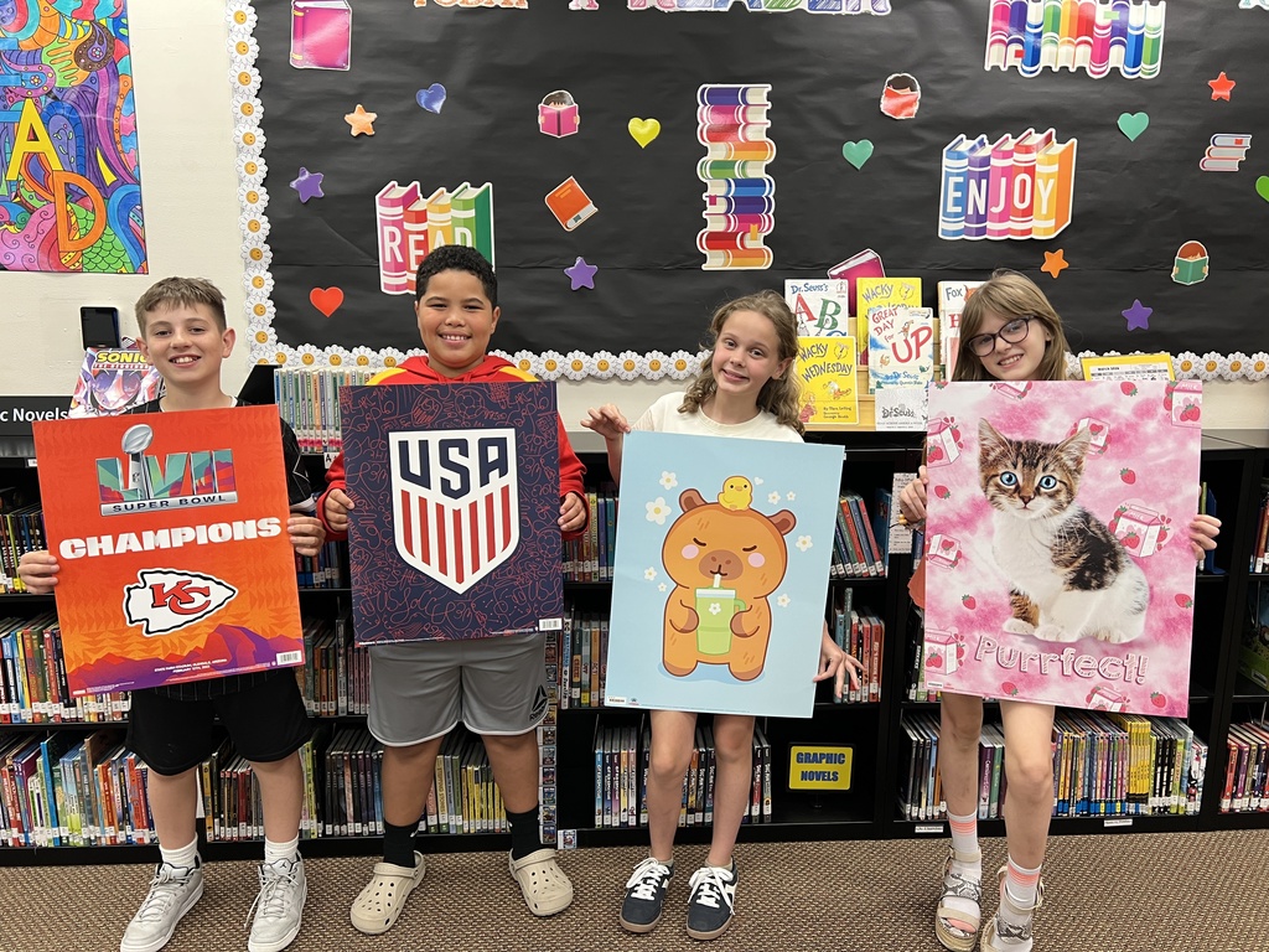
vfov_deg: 53.1
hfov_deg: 67.3
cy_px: 476
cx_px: 634
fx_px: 953
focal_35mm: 26
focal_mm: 5.7
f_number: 1.5
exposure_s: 1/60
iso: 80
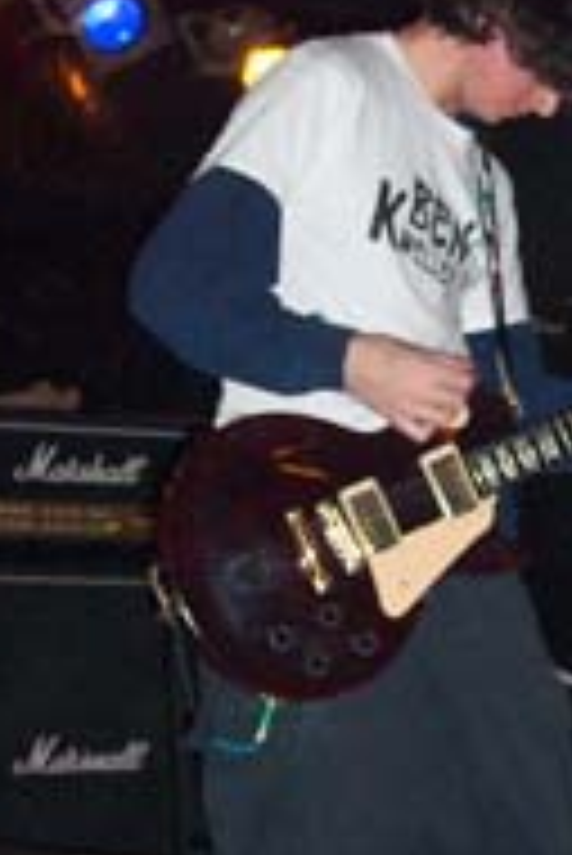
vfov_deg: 18.9
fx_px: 2569
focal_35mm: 108
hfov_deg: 12.6
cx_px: 464
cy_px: 360
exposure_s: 1/30
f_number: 2.8
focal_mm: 8
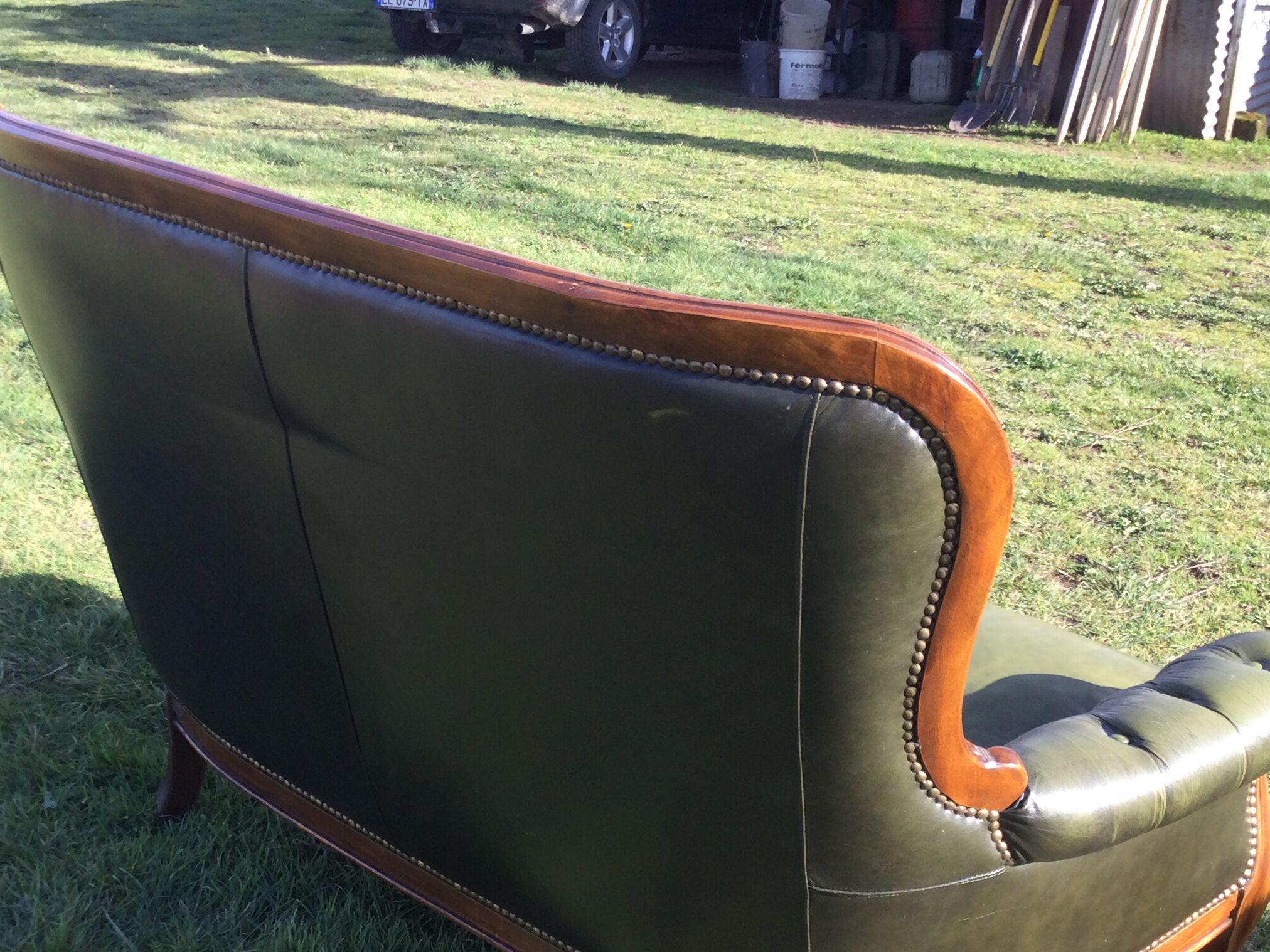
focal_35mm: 50
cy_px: 658
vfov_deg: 28.9
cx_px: 604
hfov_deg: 38.2
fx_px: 1834
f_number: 2.4
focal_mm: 3.3
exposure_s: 1/229
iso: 25
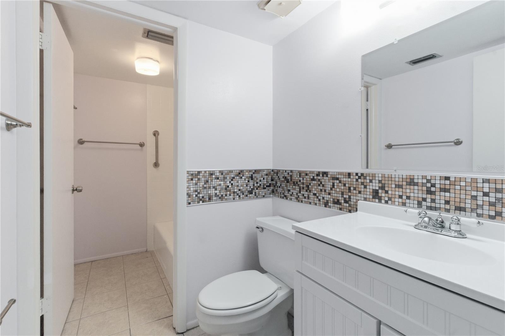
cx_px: 252
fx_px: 224
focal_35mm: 16
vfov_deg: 73.7
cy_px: 168
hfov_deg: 96.7
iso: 2000
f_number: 8
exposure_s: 1/160
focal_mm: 16
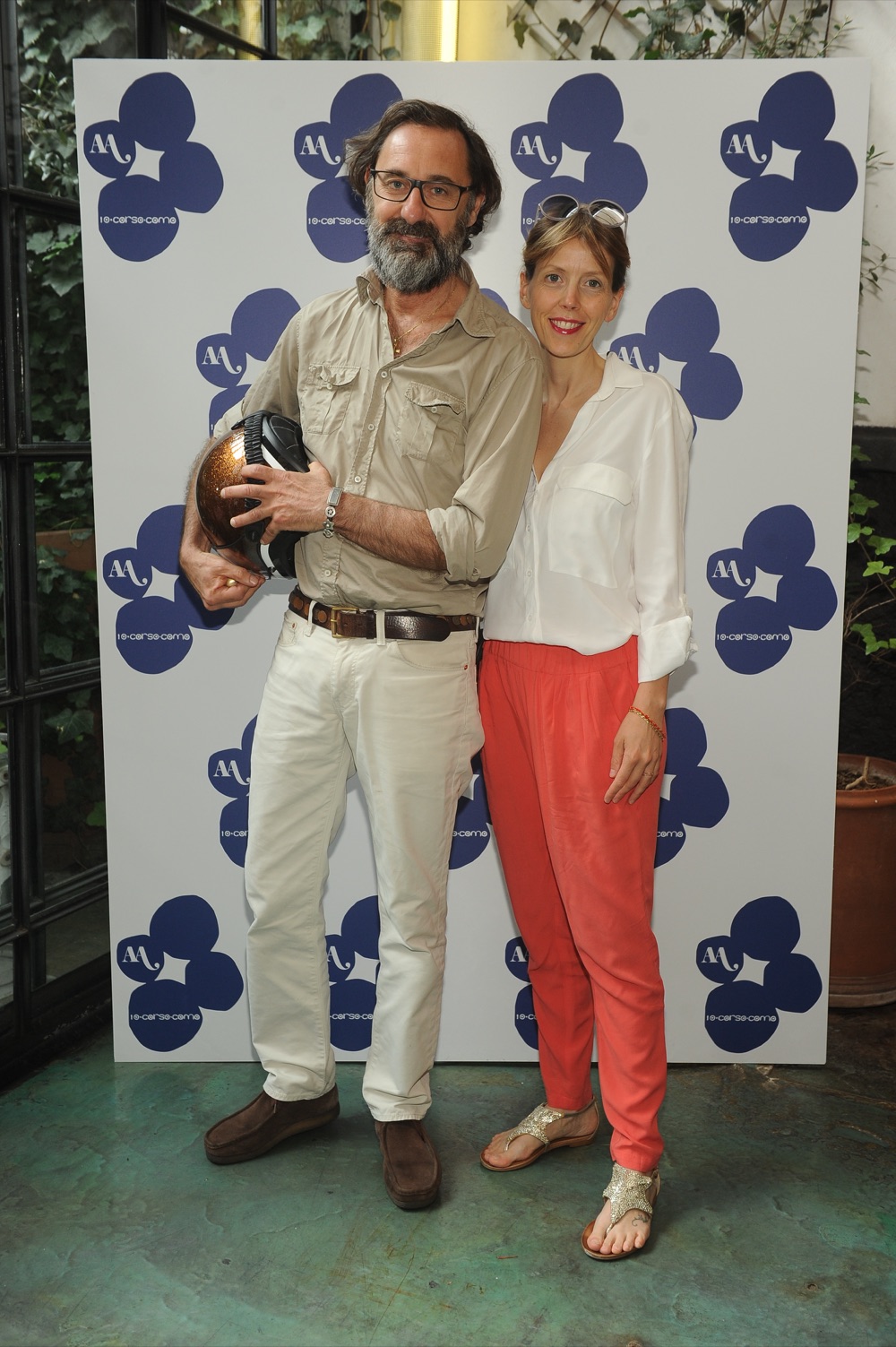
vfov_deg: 50.7
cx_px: 448
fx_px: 1421
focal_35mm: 38
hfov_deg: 35.0
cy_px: 674
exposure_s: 1/80
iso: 800
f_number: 5
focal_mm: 38
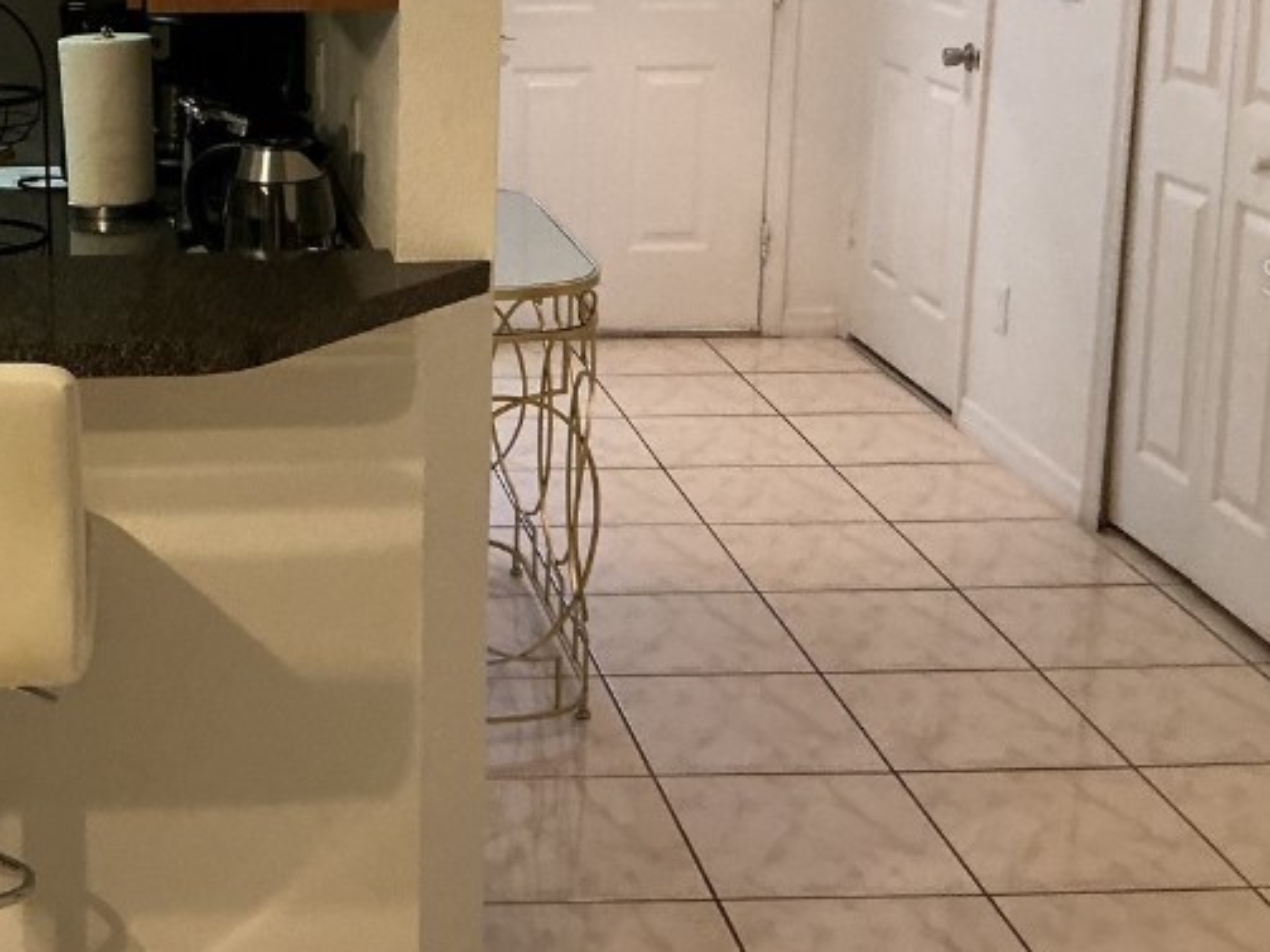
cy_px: 275
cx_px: 207
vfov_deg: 24.6
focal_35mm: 59
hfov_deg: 31.6
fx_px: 2164
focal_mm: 3
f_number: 1.8
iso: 250
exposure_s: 1/60
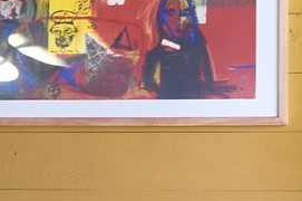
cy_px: 131
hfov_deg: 6.9
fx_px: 2279
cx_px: -544
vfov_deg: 5.0
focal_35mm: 272
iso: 800
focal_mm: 46
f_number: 5
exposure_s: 1/8
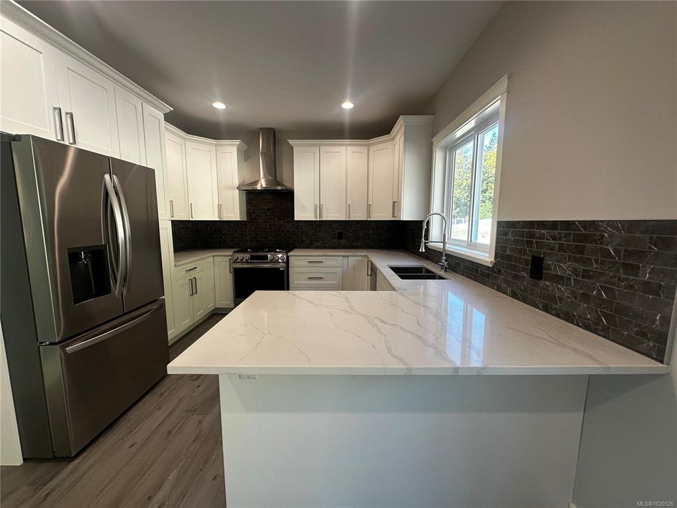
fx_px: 274
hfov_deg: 102.1
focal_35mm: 14
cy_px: 254
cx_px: 338
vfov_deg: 85.7
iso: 100
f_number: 2.2
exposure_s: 1/120
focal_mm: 2.22
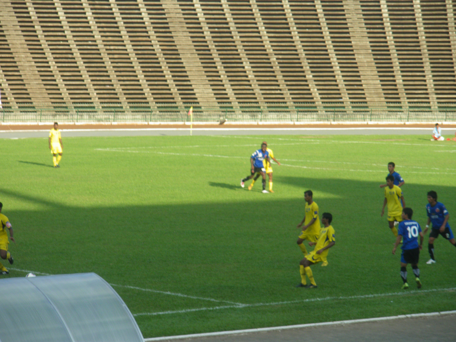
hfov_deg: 11.0
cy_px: 171
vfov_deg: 8.2
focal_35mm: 180
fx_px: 2371
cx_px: 228
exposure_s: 1/250
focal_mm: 31.5
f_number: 5.6
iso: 125
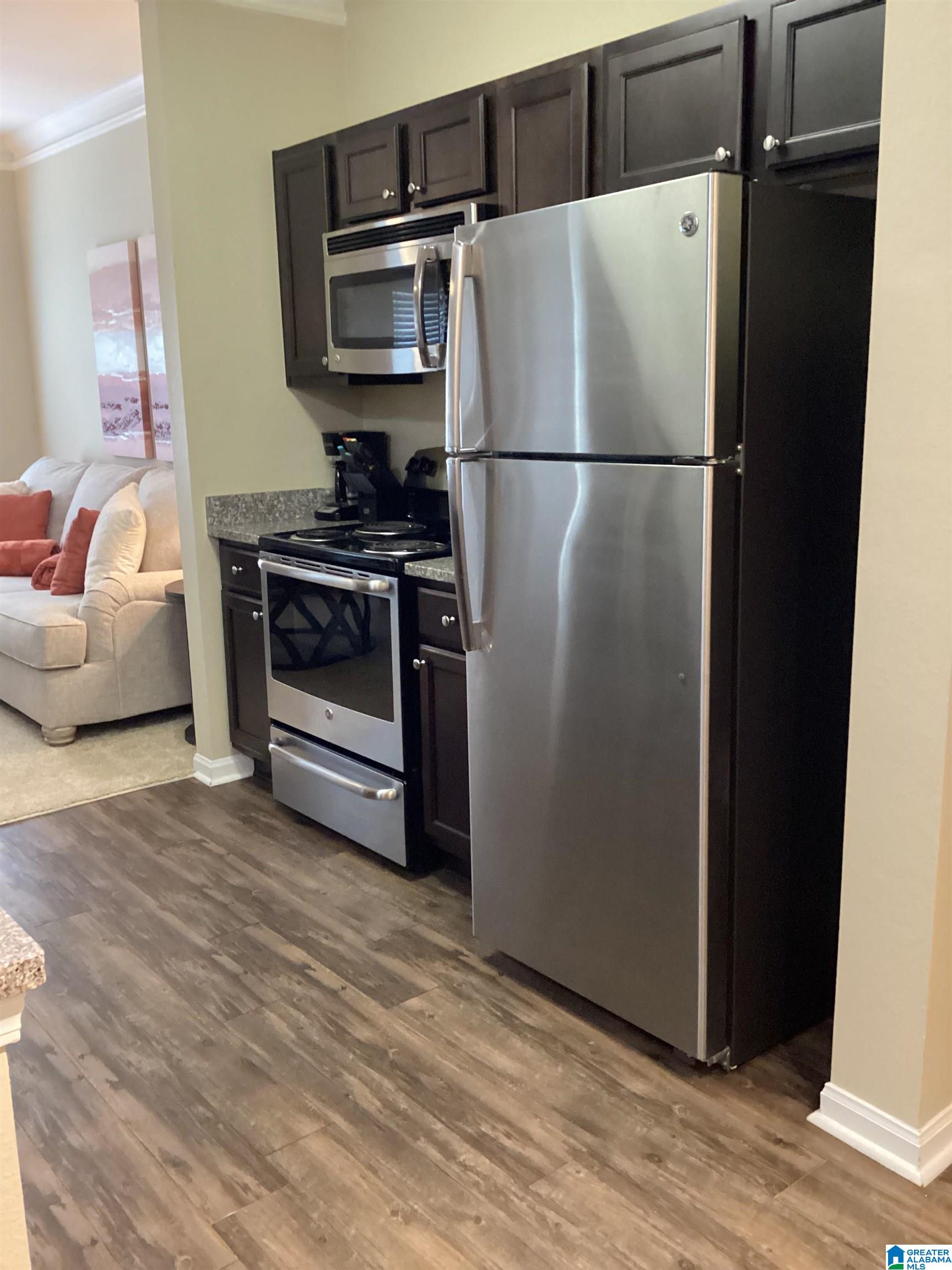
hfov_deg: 45.4
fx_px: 1137
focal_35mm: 31
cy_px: 635
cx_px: 476
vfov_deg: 58.4
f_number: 2.4
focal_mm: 3.3
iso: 640
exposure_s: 1/30
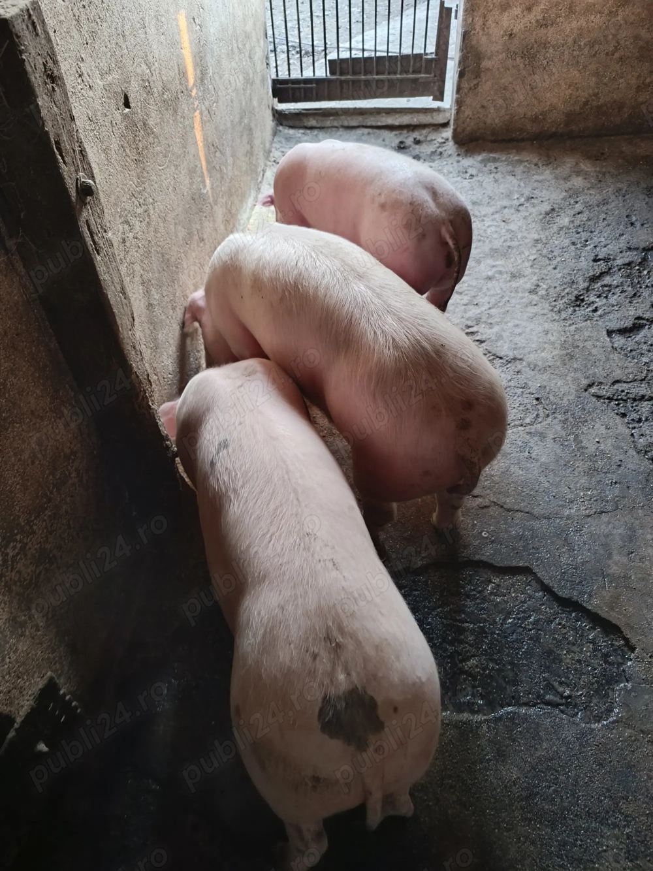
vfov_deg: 71.6
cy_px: 436
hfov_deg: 56.8
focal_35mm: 24
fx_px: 604
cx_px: 326
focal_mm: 6.14
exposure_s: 1/33.3
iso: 1103
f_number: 1.65
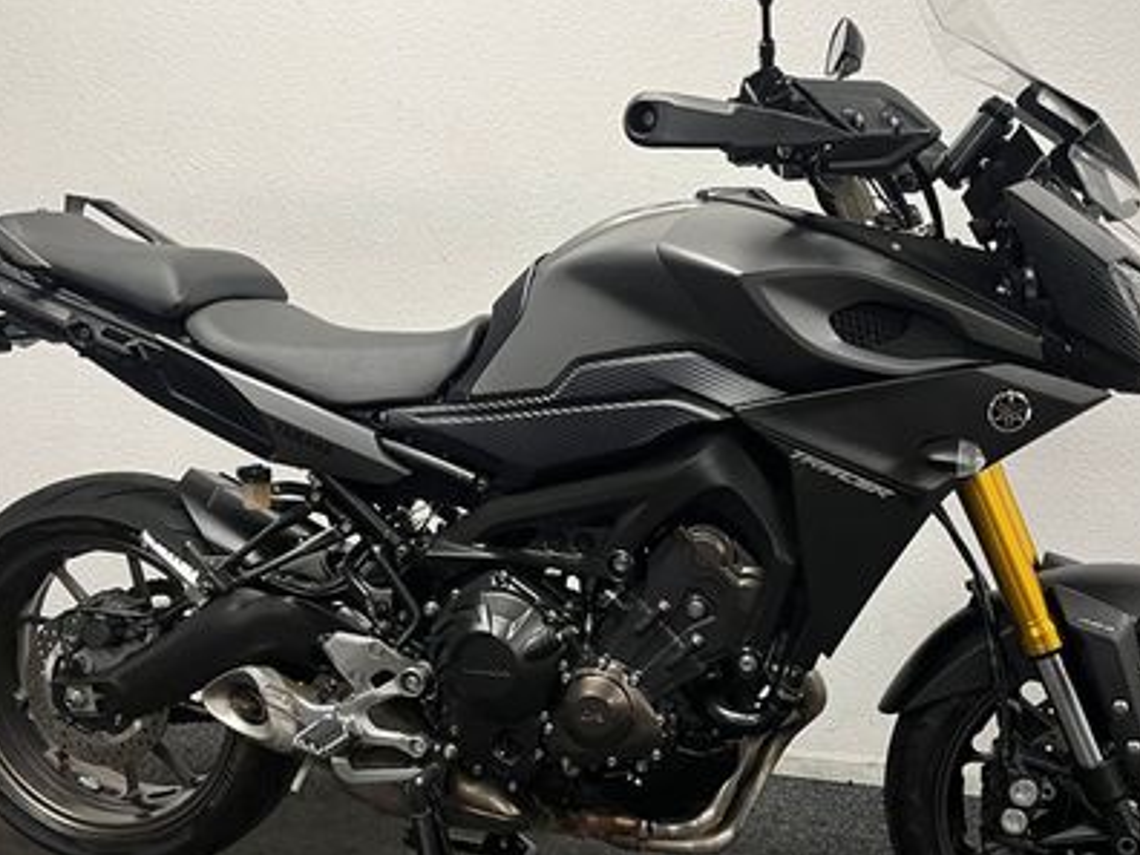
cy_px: 449
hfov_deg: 44.7
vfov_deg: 34.3
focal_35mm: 42
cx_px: 628
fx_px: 1383
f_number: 1.6
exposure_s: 1/50
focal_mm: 5.1
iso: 80
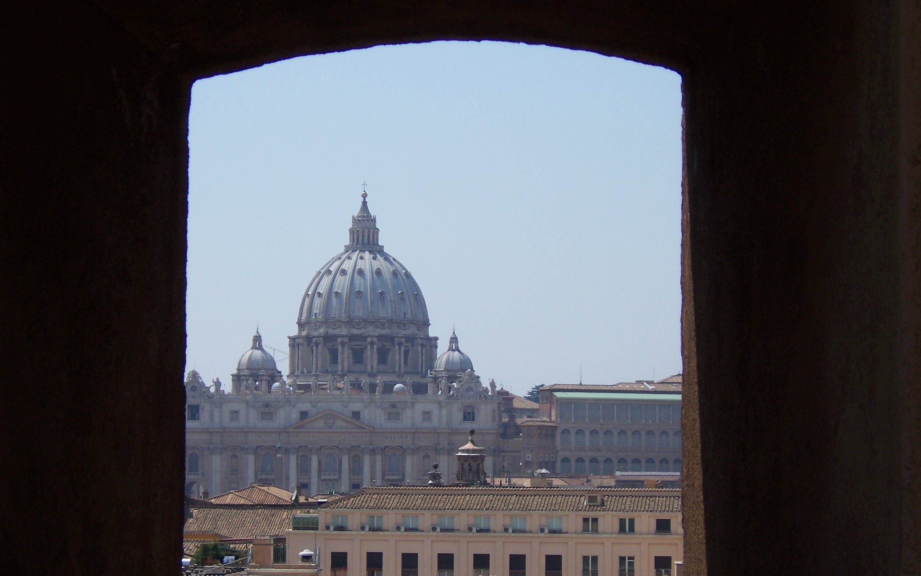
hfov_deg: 19.5
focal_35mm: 107
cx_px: 458
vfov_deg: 12.2
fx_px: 2686
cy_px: 330
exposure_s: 1/750
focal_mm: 16.6
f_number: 4.9
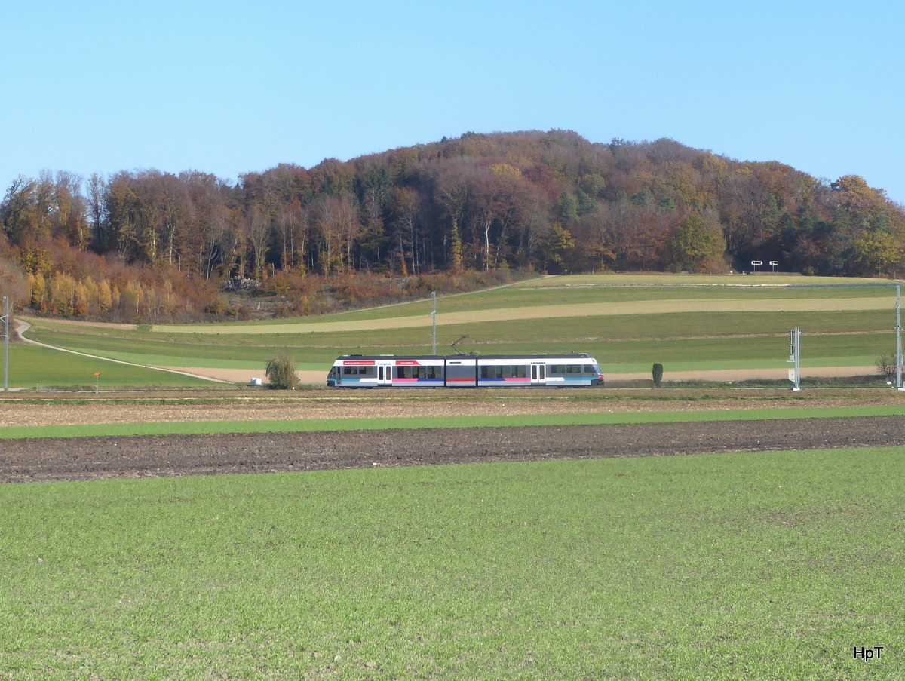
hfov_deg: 24.7
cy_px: 340
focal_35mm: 79
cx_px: 452
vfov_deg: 18.7
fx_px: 2068
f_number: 4.6
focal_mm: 13.2
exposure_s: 1/250
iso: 80
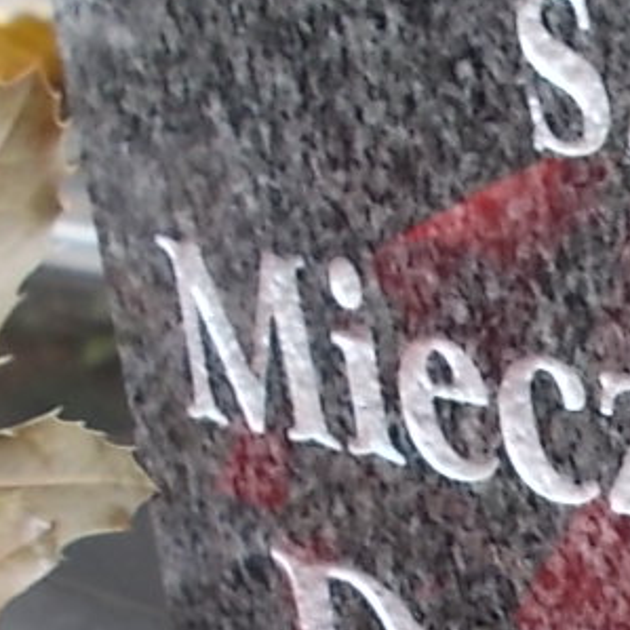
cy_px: 748
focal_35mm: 123
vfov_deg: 13.8
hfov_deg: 13.3
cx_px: 957
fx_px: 2533
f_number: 3.2
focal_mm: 4.6
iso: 80
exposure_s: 1/60
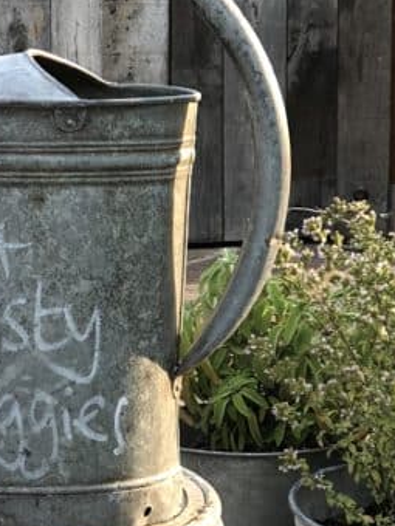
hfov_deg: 8.2
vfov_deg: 11.0
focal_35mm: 179
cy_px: 251
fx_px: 2723
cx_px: -146
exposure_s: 1/120
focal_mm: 6.6
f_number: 2.8
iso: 40
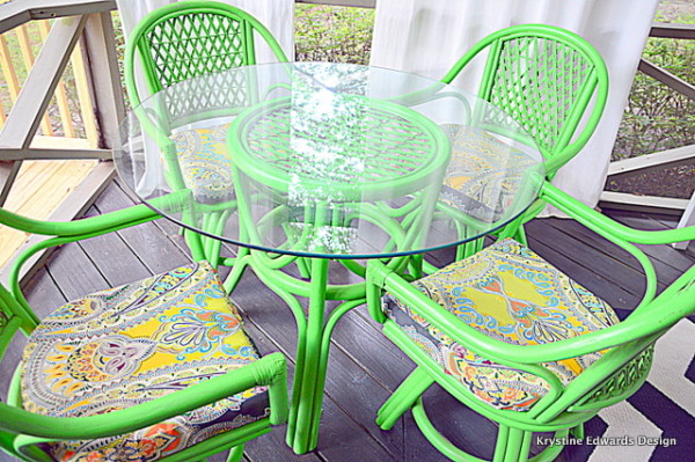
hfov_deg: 67.4
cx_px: 348
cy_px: 231
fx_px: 521
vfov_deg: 47.9
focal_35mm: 27
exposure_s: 1/30
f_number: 3.5
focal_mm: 18
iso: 360
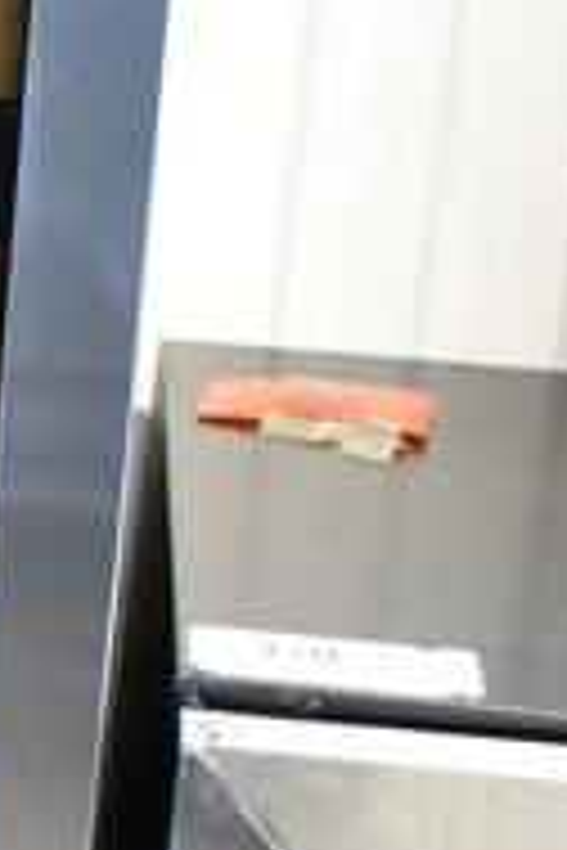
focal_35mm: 145
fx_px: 3425
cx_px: -626
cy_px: 600
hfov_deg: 8.8
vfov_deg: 14.1
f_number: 4.5
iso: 6400
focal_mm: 20
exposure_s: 1/80
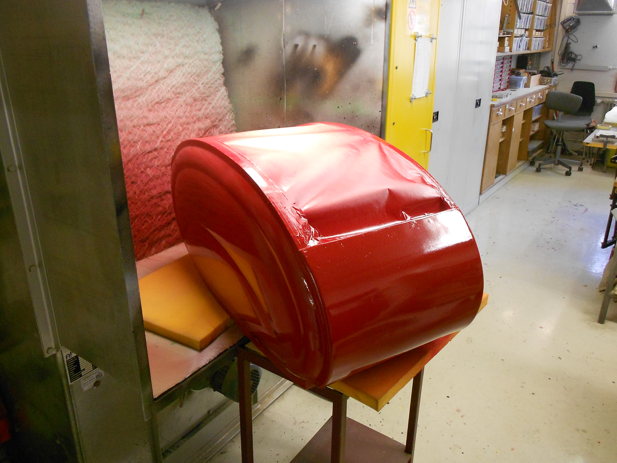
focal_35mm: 29
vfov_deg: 48.2
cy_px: 232
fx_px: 517
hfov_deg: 61.7
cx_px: 308
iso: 320
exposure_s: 1/30
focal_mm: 5.1
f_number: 3.4
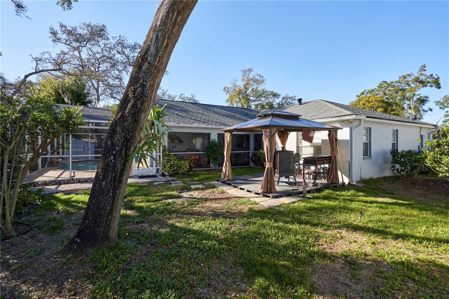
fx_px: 200
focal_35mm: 16
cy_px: 150
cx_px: 224
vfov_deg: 73.7
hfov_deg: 96.7
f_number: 10
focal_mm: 16
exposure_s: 1/125
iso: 250
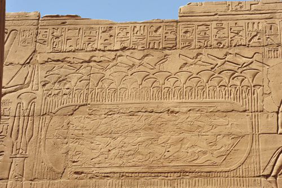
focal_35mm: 125
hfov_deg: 16.4
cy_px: 94
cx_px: 141
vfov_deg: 11.0
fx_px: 979
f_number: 16
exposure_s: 1/400
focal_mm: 125
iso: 800
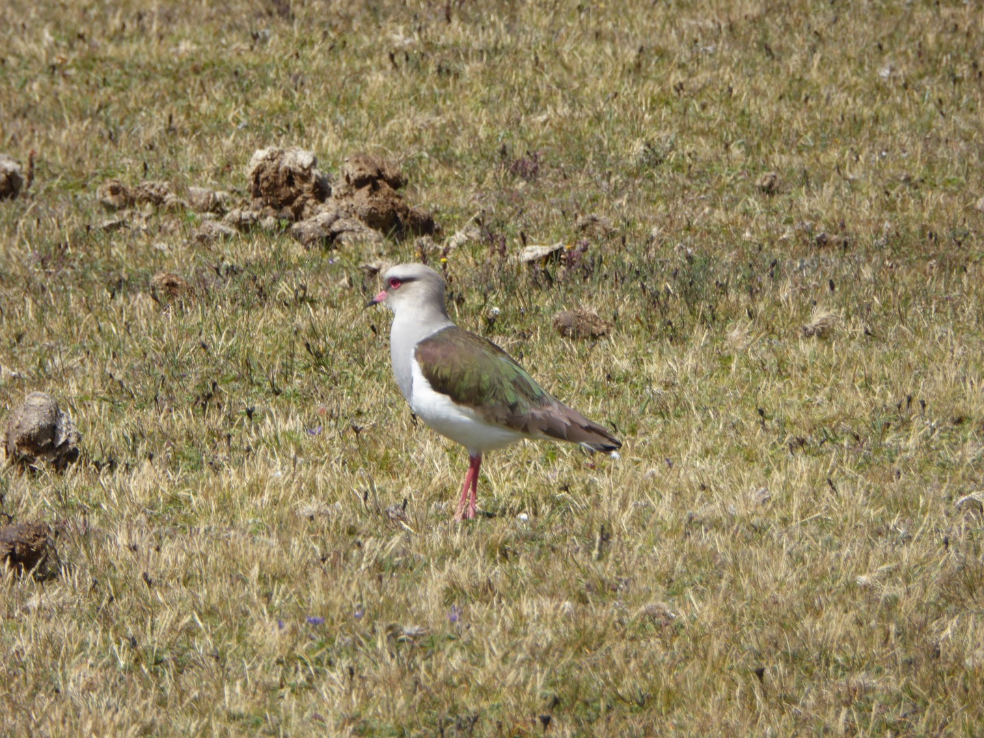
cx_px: 492
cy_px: 369
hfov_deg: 2.5
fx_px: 22741
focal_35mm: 800
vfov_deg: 1.9
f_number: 6.4
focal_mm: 129
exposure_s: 1/320
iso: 100
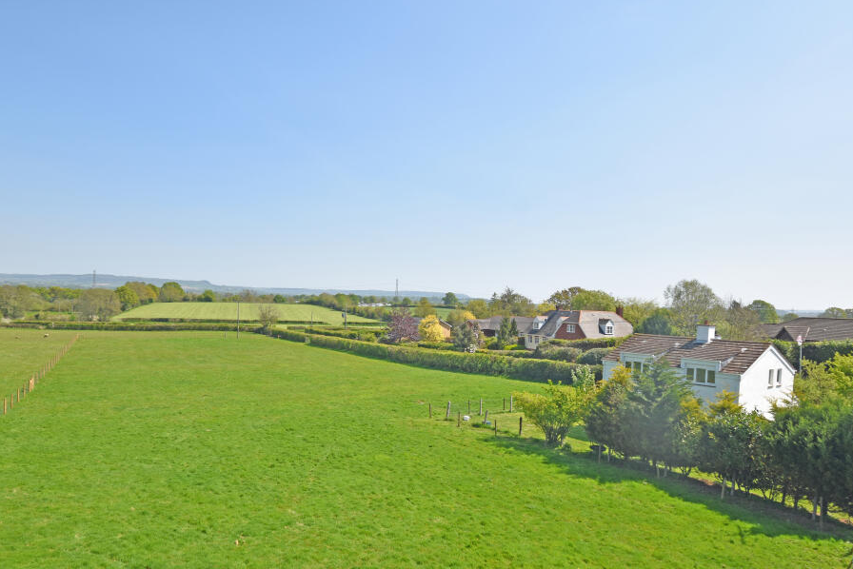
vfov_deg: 53.0
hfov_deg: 73.6
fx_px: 569
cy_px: 323
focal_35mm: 24
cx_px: 387
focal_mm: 14
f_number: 8
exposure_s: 1/200
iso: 100
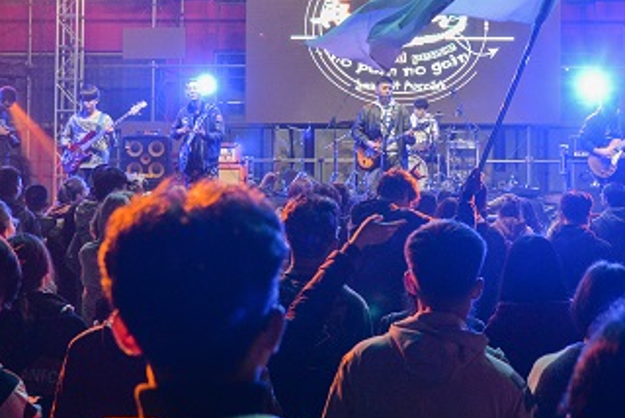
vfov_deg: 22.5
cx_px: 404
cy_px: 126
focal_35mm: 60
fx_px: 1043
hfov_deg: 33.1
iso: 800
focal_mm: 30
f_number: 4
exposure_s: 1/160
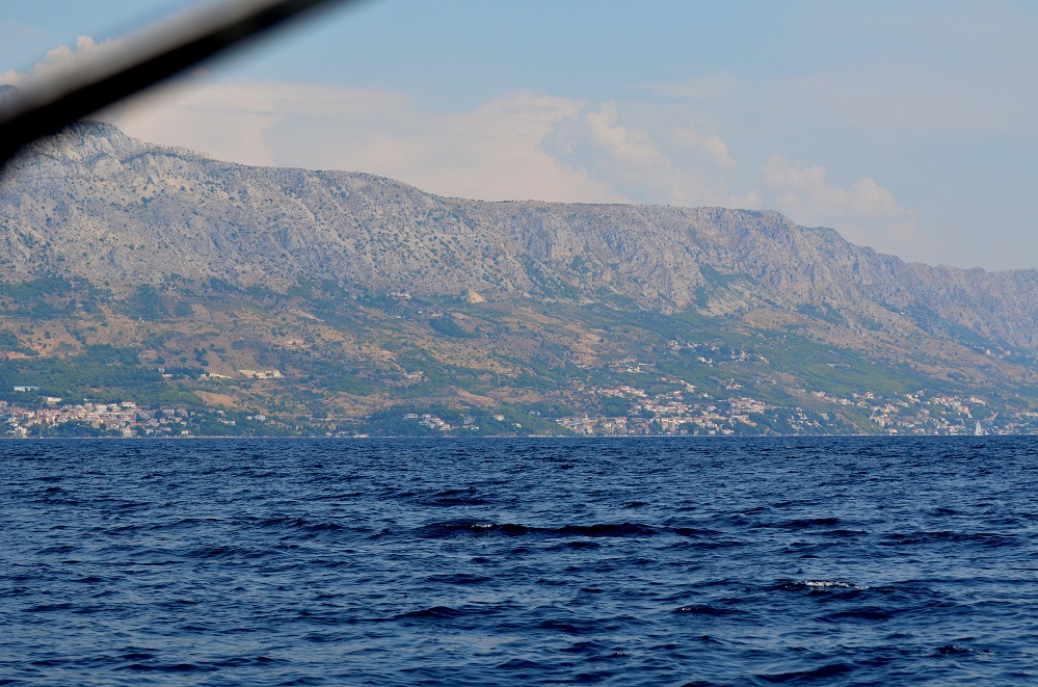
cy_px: 344
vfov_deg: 13.0
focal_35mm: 105
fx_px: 3020
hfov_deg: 19.5
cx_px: 519
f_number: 5.6
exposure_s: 1/2500
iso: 400
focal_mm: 70
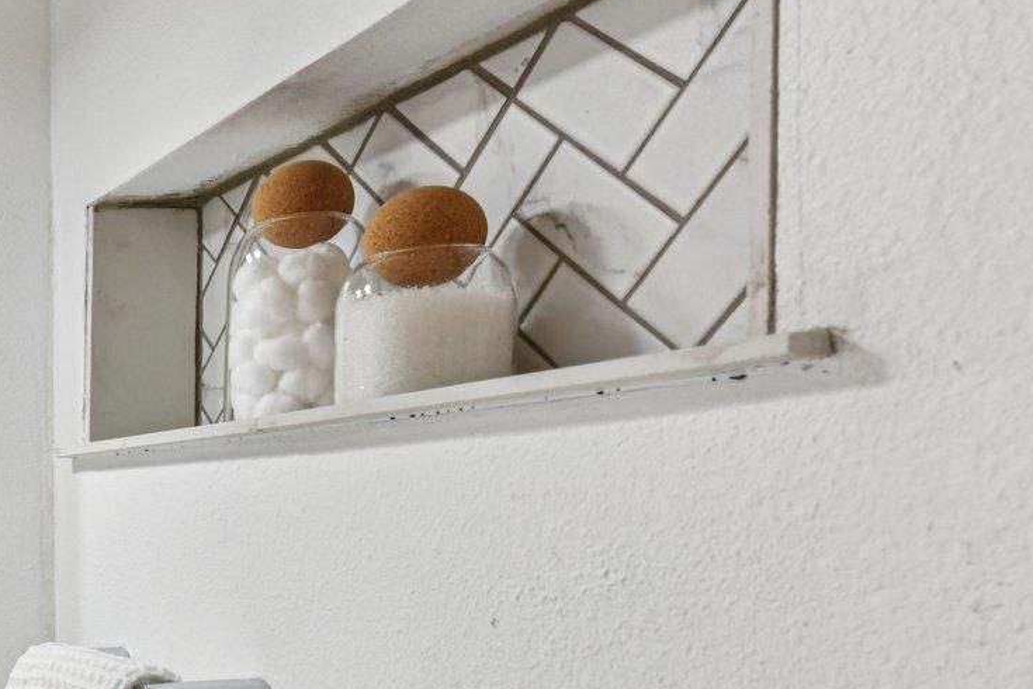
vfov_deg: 33.5
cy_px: 517
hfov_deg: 32.6
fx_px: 1119
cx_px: -389
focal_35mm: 39
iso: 400
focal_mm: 14
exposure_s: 1/40
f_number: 8
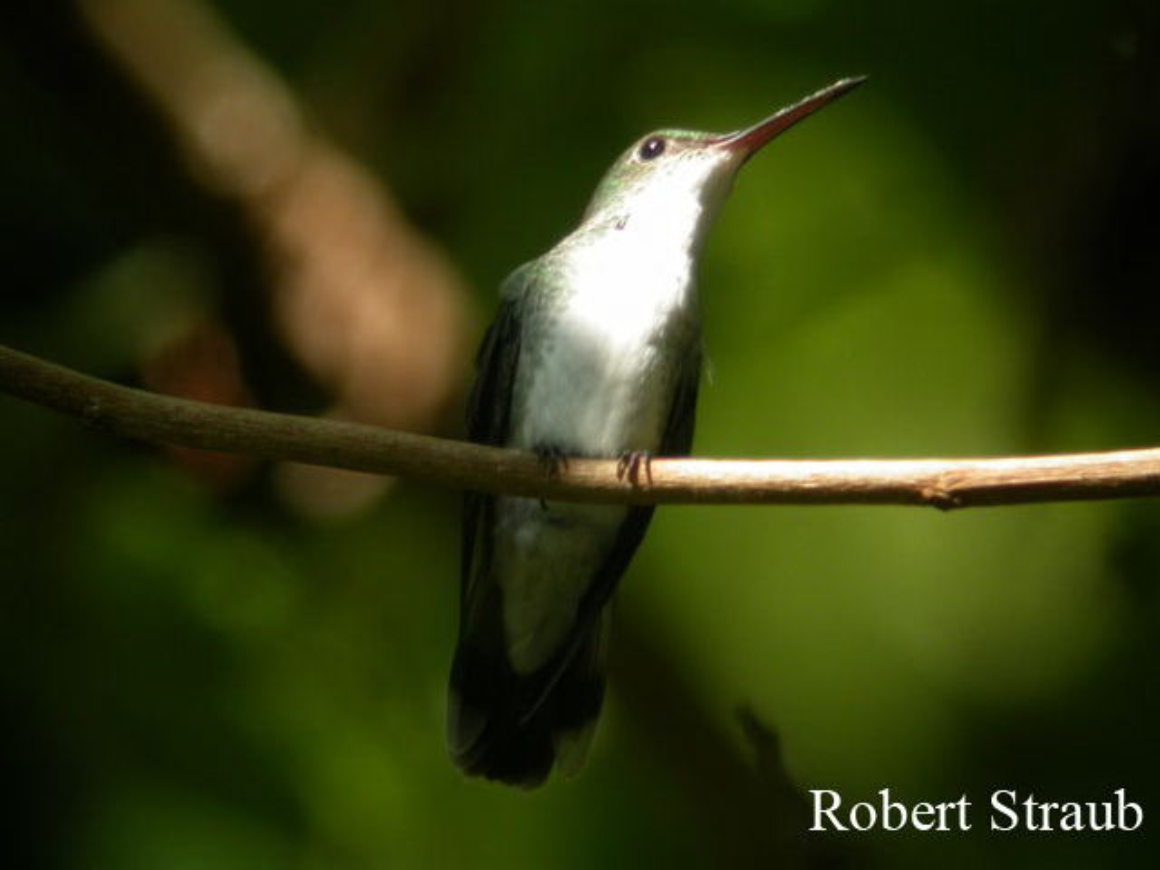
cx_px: 580
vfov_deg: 14.0
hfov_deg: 18.5
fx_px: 3552
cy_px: 435
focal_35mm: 106
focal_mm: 22
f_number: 4.1
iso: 100
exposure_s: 1/54.8
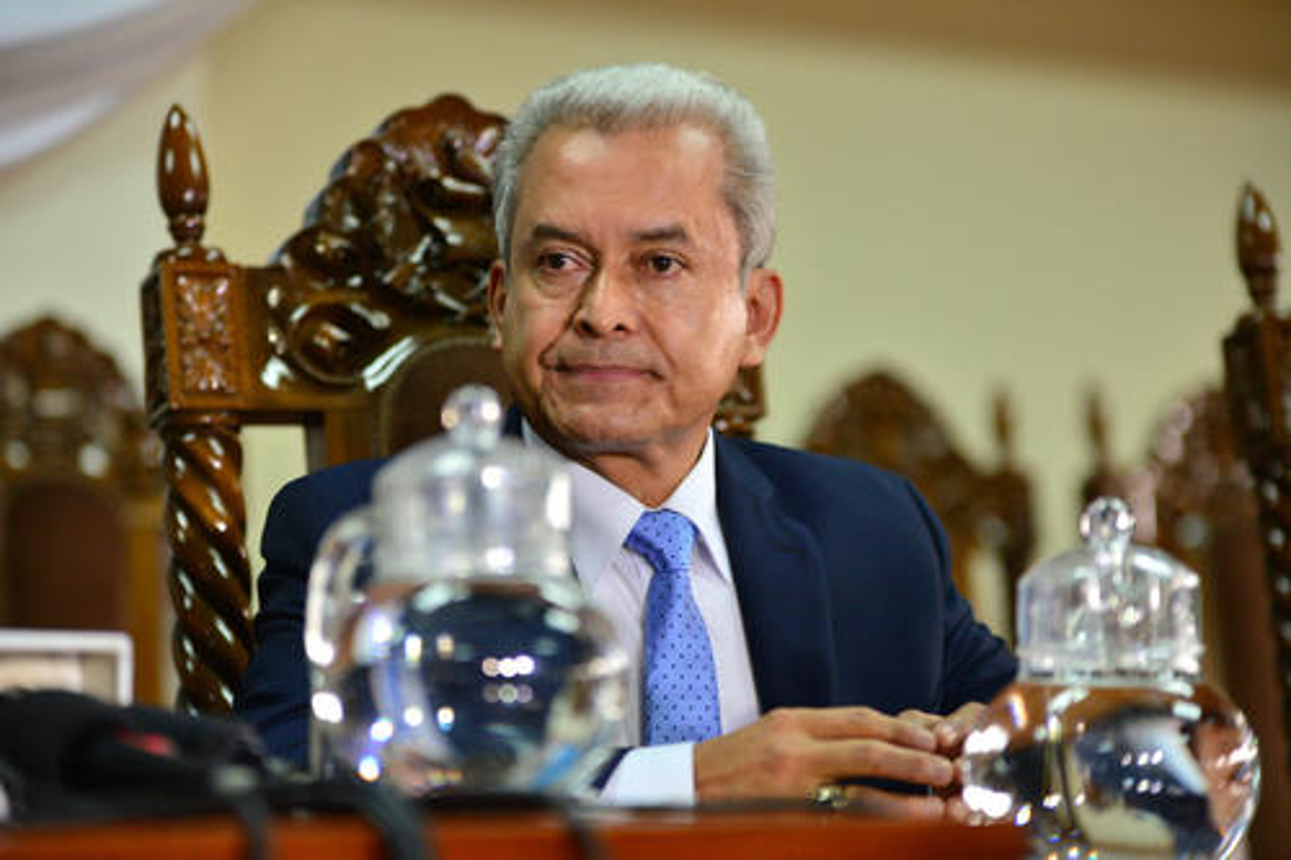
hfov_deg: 16.8
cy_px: 430
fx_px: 4373
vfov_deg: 11.2
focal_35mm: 122
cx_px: 646
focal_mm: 122
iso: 1600
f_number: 3.2
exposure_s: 1/320
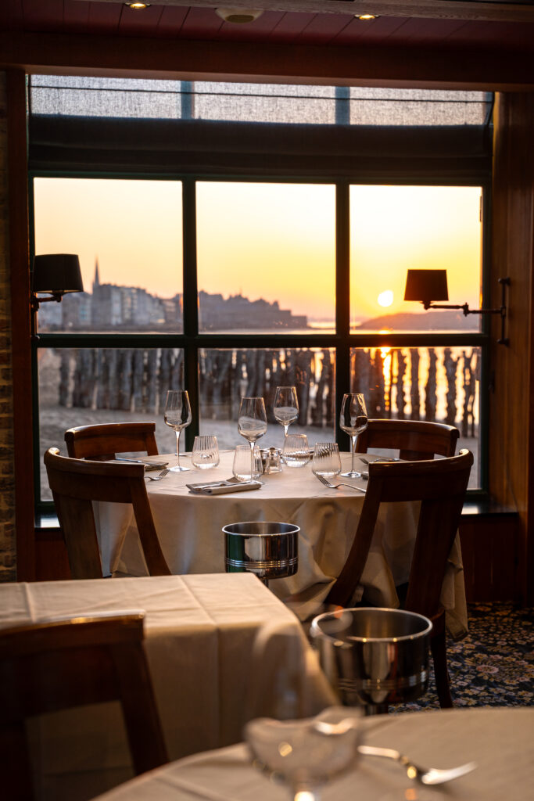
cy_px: 400
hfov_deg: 28.0
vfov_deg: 41.0
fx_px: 1072
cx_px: 267
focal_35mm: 48
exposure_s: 1/50
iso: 100
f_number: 4
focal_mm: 48.2
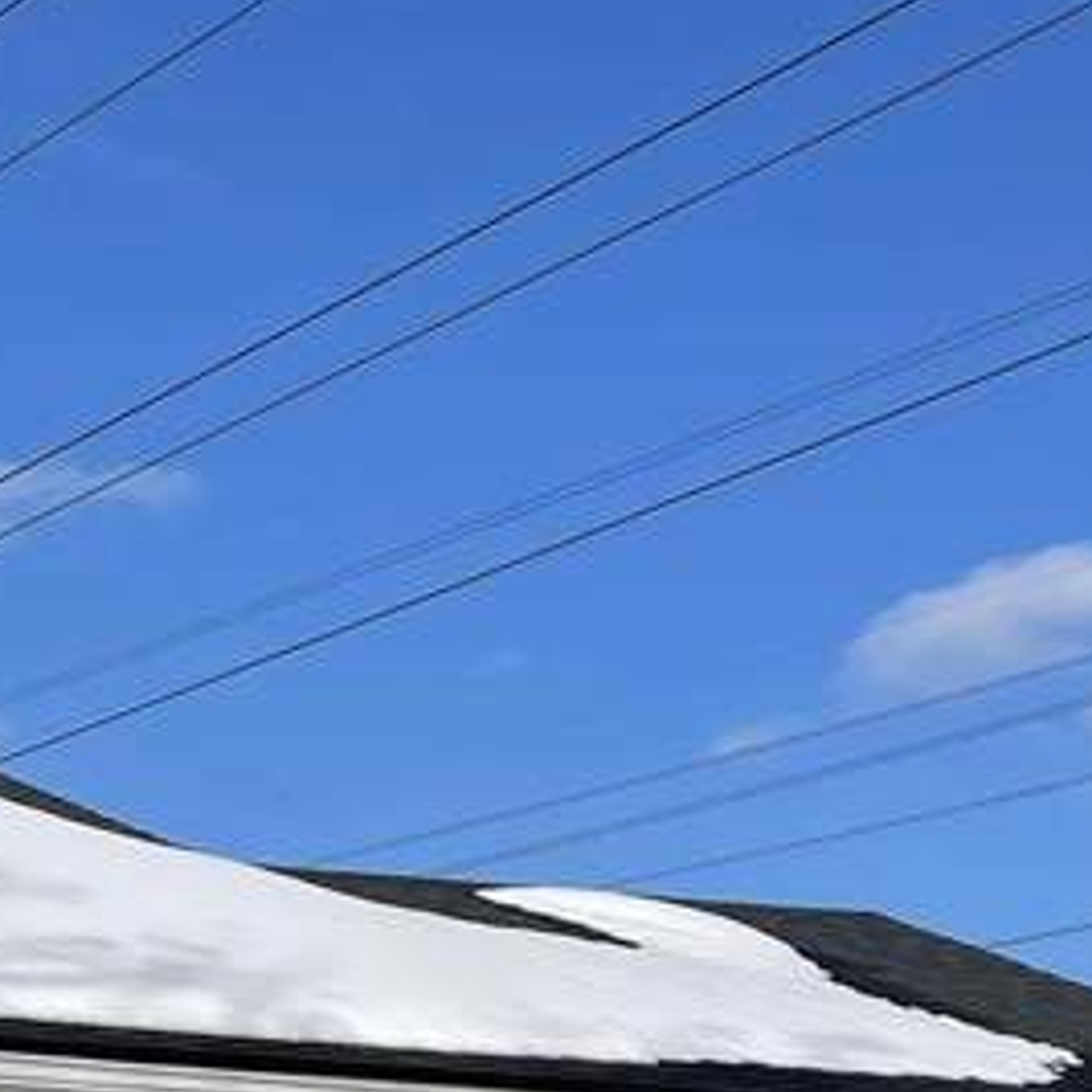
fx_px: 3783
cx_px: -487
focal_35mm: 106
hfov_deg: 15.3
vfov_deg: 16.1
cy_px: 1096
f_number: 1.6
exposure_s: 1/7937
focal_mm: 5.1
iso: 32
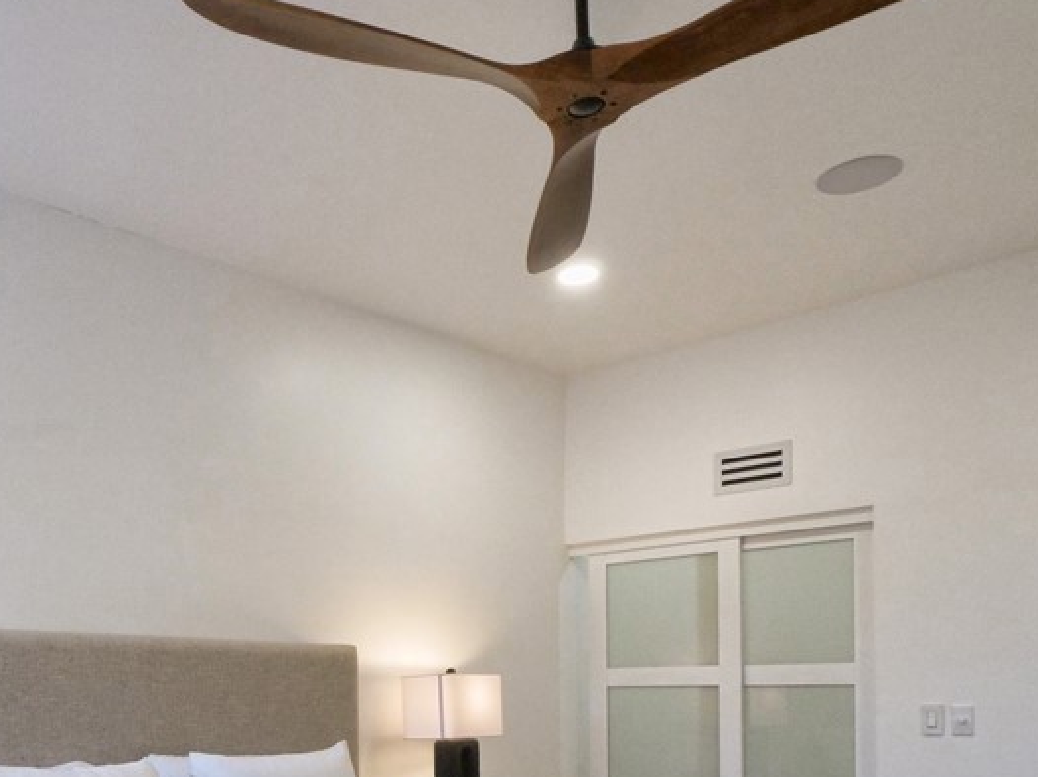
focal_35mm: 35
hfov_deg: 51.0
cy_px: 648
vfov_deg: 38.7
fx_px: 1049
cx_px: 291
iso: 2000
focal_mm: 9
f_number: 8
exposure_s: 1/50
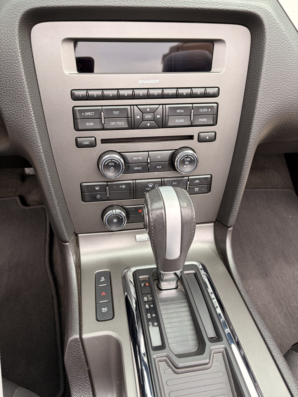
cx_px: 149
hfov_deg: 53.1
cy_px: 198
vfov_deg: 67.3
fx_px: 298
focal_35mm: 26
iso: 40
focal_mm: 5.96
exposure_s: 1/241
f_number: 1.6
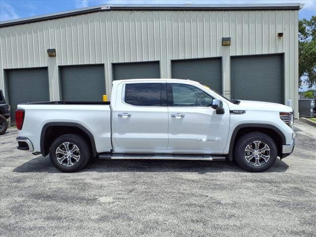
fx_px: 246
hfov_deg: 65.3
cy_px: 118
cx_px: 158
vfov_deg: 51.4
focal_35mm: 27
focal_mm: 3.58
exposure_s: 1/2500
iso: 40
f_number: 1.9
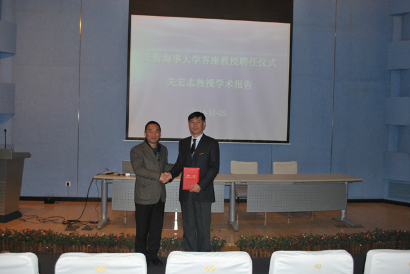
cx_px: 205
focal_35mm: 36
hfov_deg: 53.1
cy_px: 137
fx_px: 410
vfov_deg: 36.9
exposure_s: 1/60
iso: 200
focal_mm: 24
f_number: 4.2
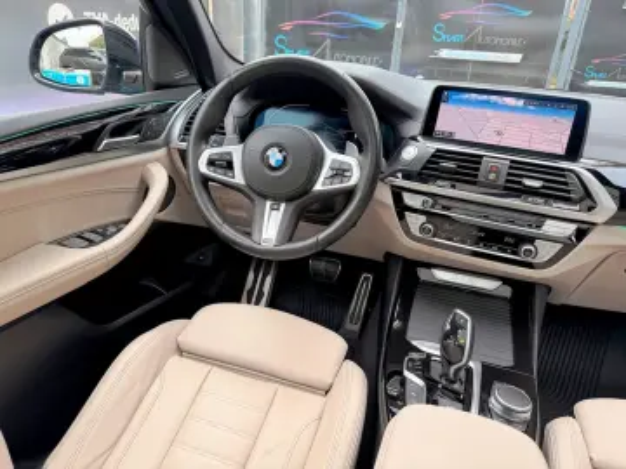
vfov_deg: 56.8
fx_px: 434
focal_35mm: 24
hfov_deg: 71.6
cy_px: 234
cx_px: 313
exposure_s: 1/85
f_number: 1.78
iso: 200
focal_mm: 6.76
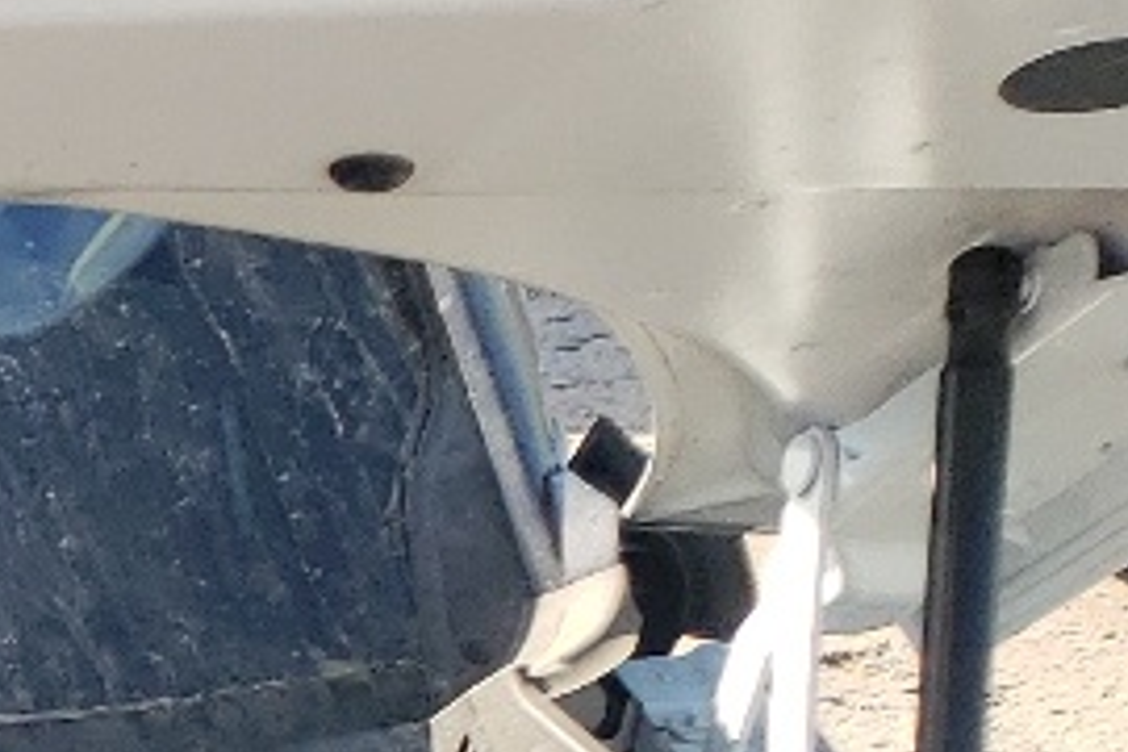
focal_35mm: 160
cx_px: -1788
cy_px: 1888
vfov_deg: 7.9
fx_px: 5013
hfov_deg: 10.6
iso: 50
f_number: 1.5
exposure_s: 1/625
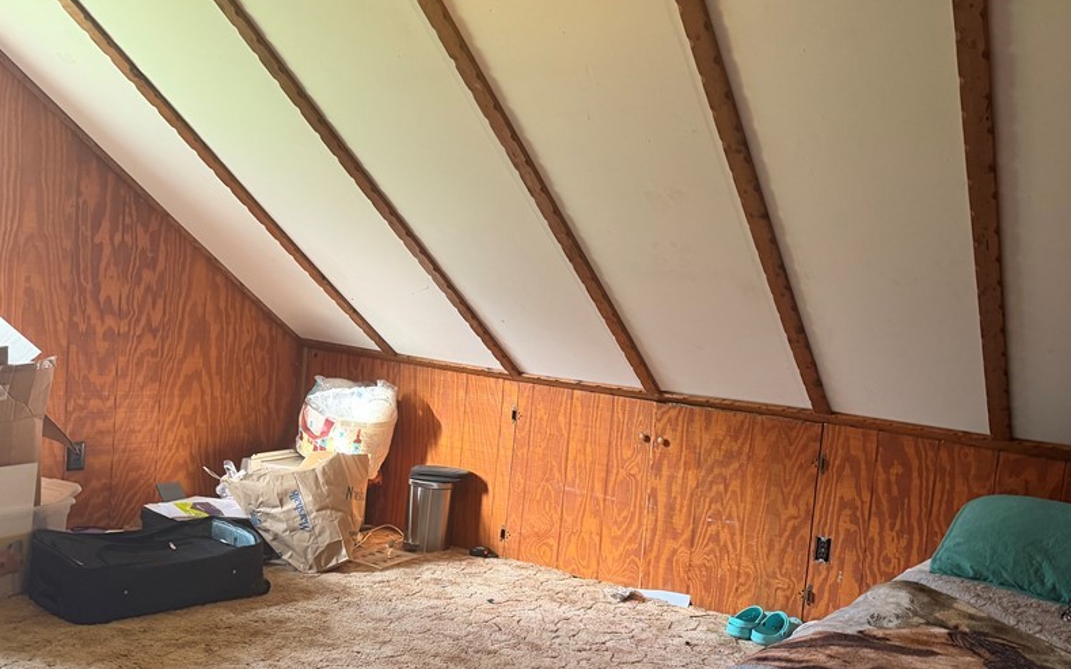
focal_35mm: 33
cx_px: 609
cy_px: 437
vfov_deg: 38.0
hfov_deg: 57.9
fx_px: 963
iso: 320
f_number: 1.78
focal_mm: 6.76
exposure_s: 1/60
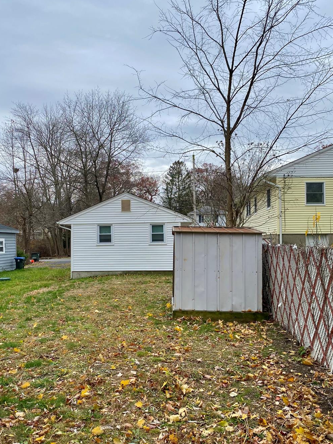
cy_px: 233
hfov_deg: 46.7
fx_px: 385
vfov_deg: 59.9
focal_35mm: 30
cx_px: 151
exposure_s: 1/1193
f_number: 1.8
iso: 32
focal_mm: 4.25
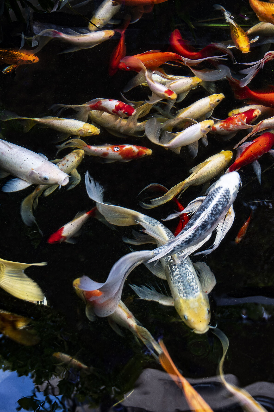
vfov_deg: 24.2
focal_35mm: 84
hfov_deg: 16.3
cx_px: 137
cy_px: 206
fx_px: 959
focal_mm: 56
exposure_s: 1/40
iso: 100
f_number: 4.8
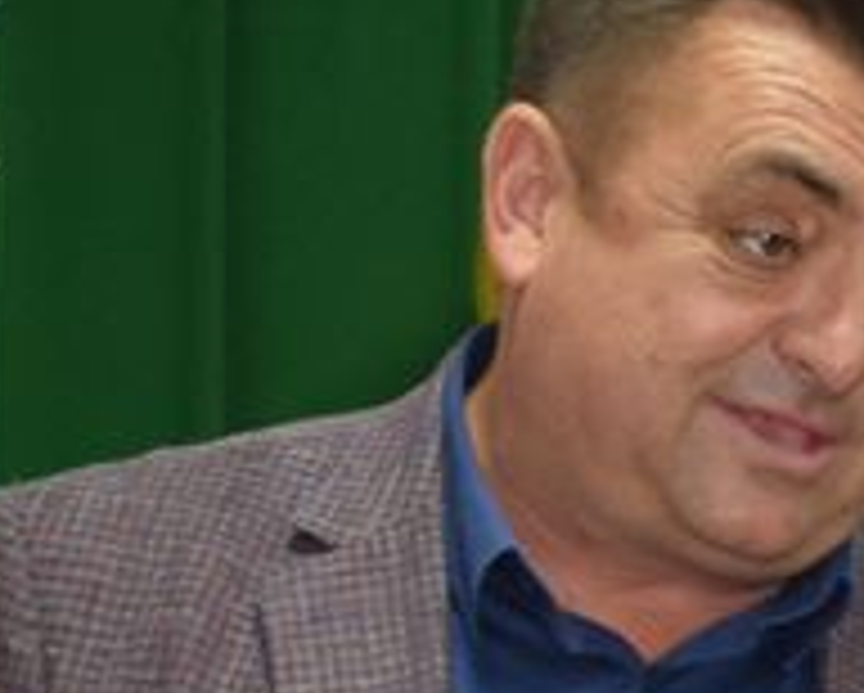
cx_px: 1449
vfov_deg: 5.7
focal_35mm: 272
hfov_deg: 7.0
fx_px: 6966
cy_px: 803
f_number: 5
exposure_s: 1/100
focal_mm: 29
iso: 800
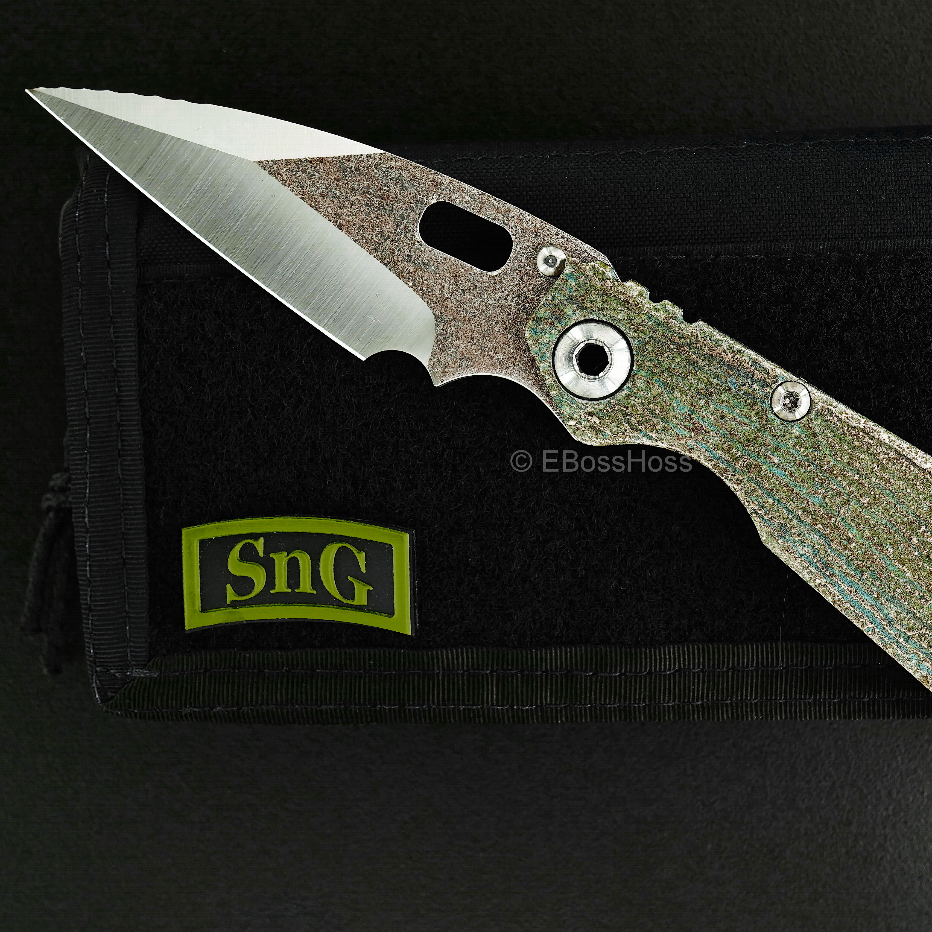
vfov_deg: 25.7
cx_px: 609
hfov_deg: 25.6
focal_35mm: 67
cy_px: 461
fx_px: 2041
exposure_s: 1
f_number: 6.3
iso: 100
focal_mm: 35
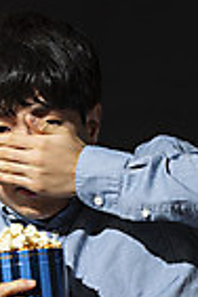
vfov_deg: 3.7
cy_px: 120
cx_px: 47
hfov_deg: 2.5
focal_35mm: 554
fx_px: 4570
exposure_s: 1/125
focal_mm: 195
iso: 100
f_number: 3.5
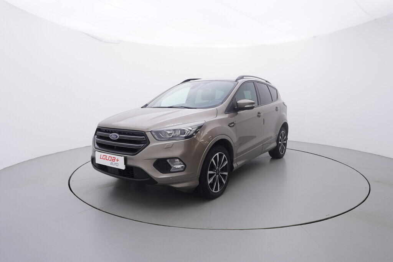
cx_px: 196
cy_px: 131
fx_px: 246
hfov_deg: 77.3
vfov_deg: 56.2
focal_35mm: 22
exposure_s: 1/80
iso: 200
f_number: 5
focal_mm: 15
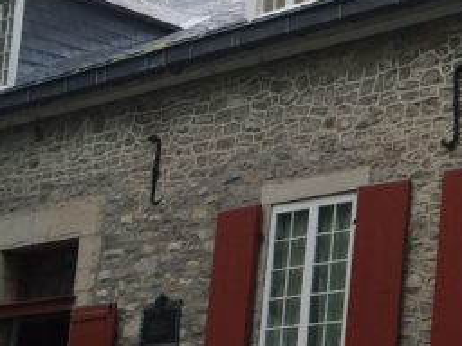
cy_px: 222
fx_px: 1548
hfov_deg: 15.3
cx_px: 749
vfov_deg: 12.8
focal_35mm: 116
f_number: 2.2
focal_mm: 4.15
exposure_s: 1/488
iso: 32
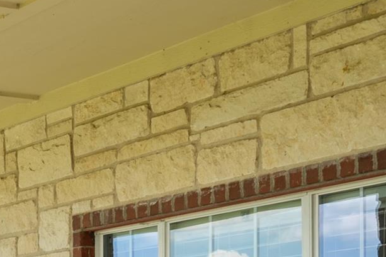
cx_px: -166
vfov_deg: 11.2
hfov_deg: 16.2
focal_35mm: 117
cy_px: 395
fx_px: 1254
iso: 100
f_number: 8
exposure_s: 1/100
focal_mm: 35
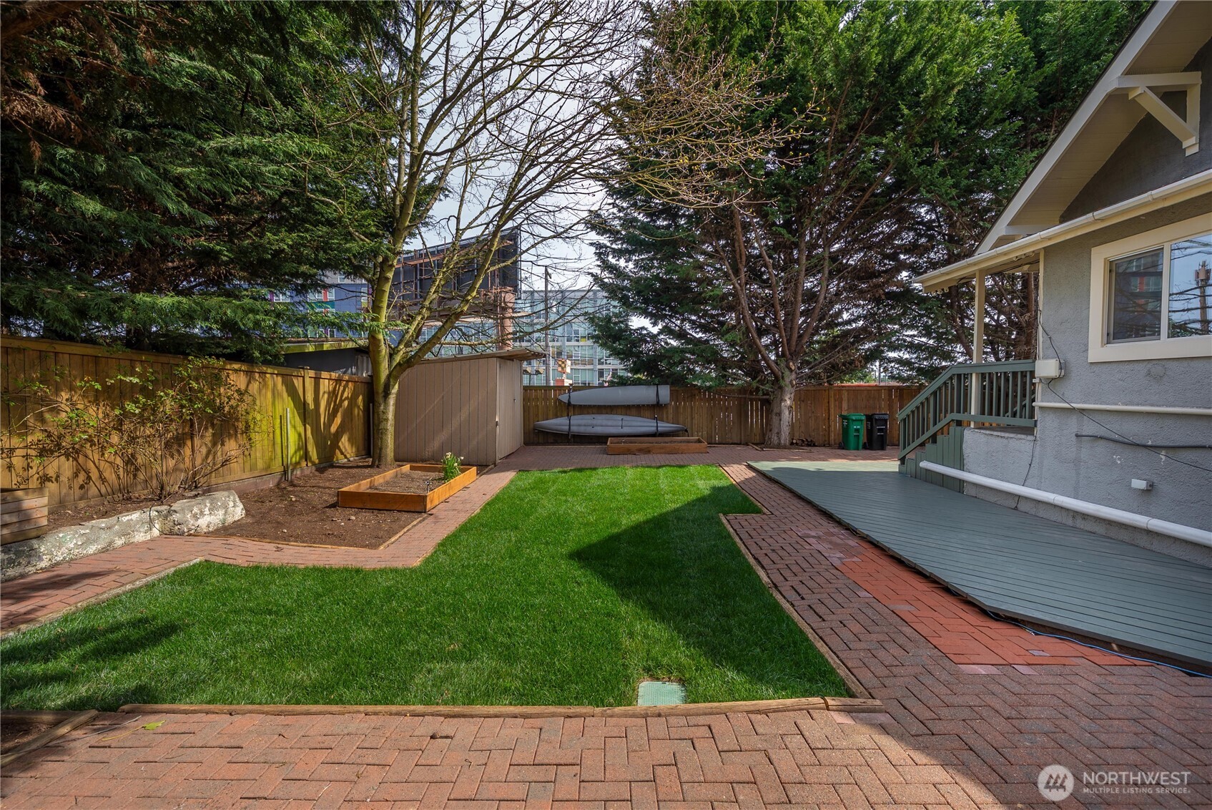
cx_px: 606
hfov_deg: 100.4
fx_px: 505
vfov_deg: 77.4
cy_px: 405
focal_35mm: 15
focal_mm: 15
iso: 80
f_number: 7.1
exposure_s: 1/60
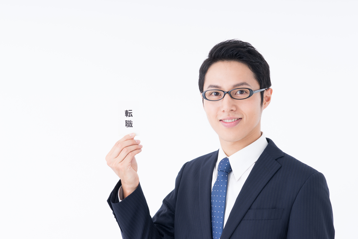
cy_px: 120
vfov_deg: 16.1
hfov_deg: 23.9
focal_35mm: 85
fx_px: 845
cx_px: 179
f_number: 8
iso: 100
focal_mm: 85
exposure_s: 1/125
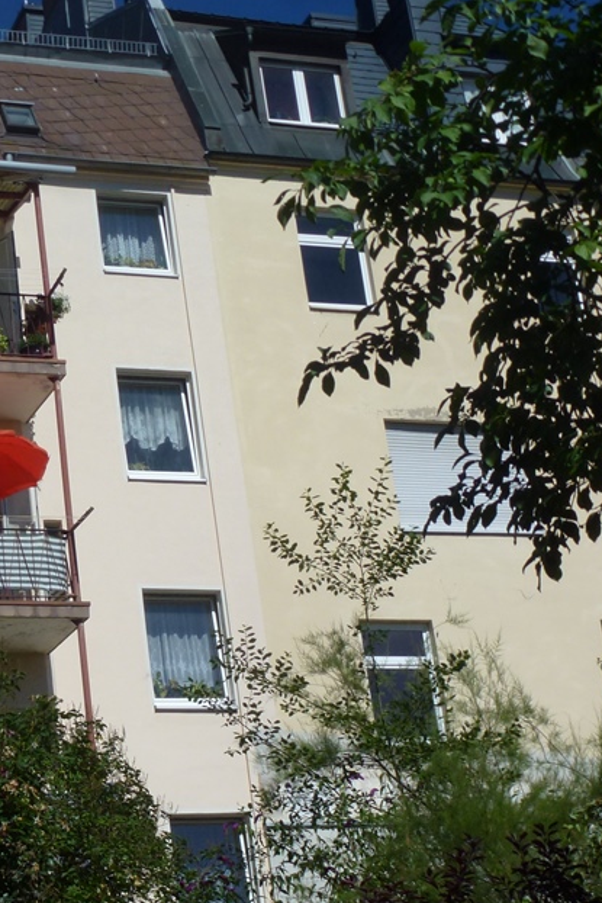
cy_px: 486
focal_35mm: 77
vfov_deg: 26.3
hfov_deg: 17.2
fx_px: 1930
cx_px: -35
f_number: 4
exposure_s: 1/2000
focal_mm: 8
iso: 100
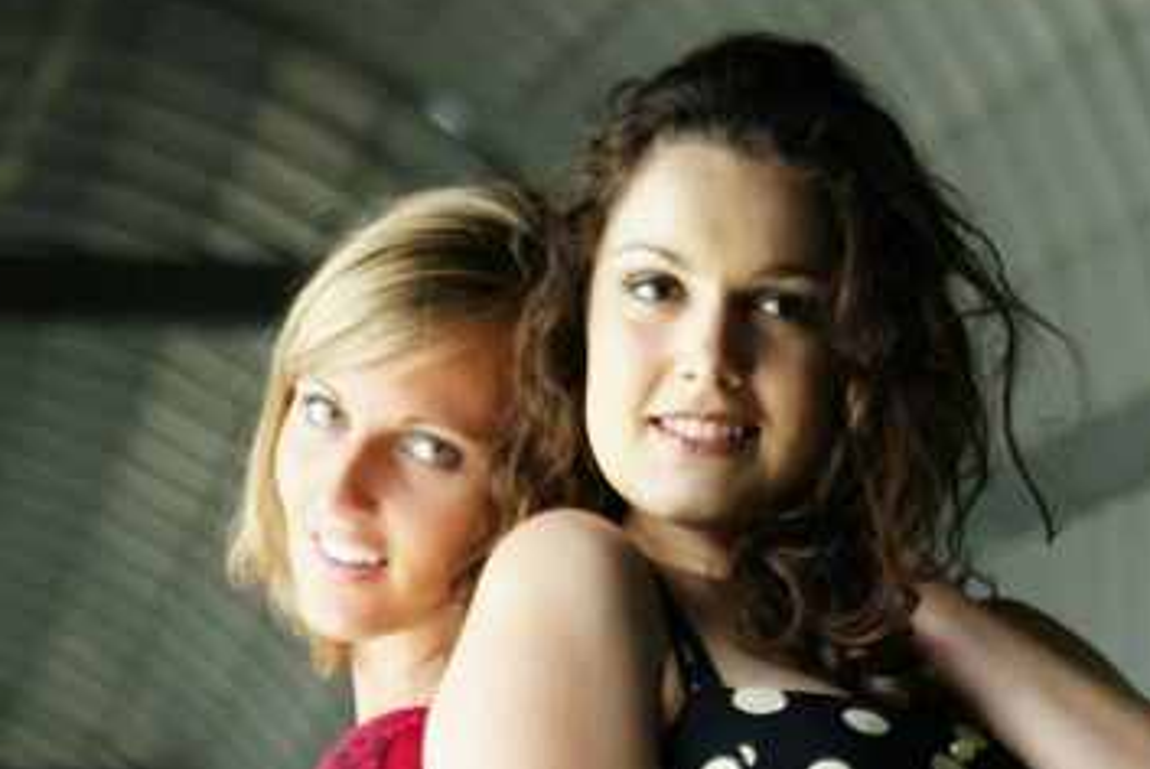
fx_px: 4444
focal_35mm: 139
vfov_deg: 9.9
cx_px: 595
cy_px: 565
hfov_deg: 14.7
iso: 640
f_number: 2.8
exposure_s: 1/80
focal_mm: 50
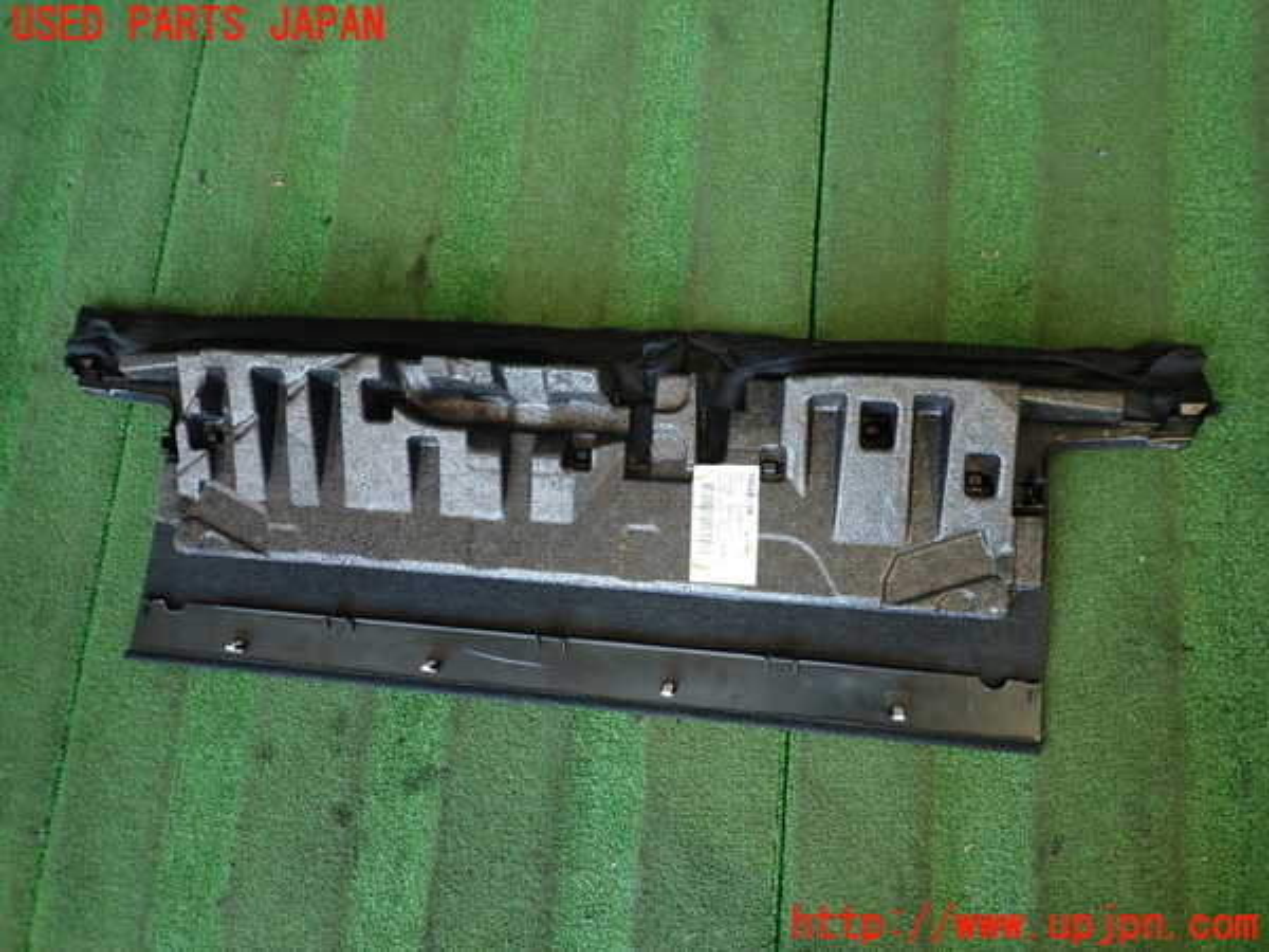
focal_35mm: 25
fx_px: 916
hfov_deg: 69.4
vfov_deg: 54.9
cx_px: 634
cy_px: 476
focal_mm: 4.5
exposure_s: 1/50
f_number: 2
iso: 200
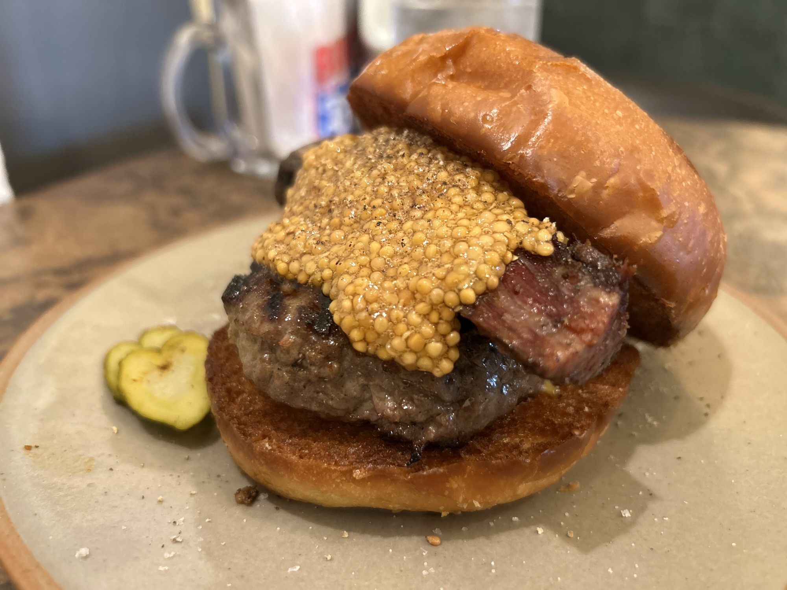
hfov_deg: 67.3
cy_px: 295
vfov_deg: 53.1
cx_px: 394
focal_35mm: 26
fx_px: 591
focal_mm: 5.7
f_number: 1.5
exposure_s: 1/50
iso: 400
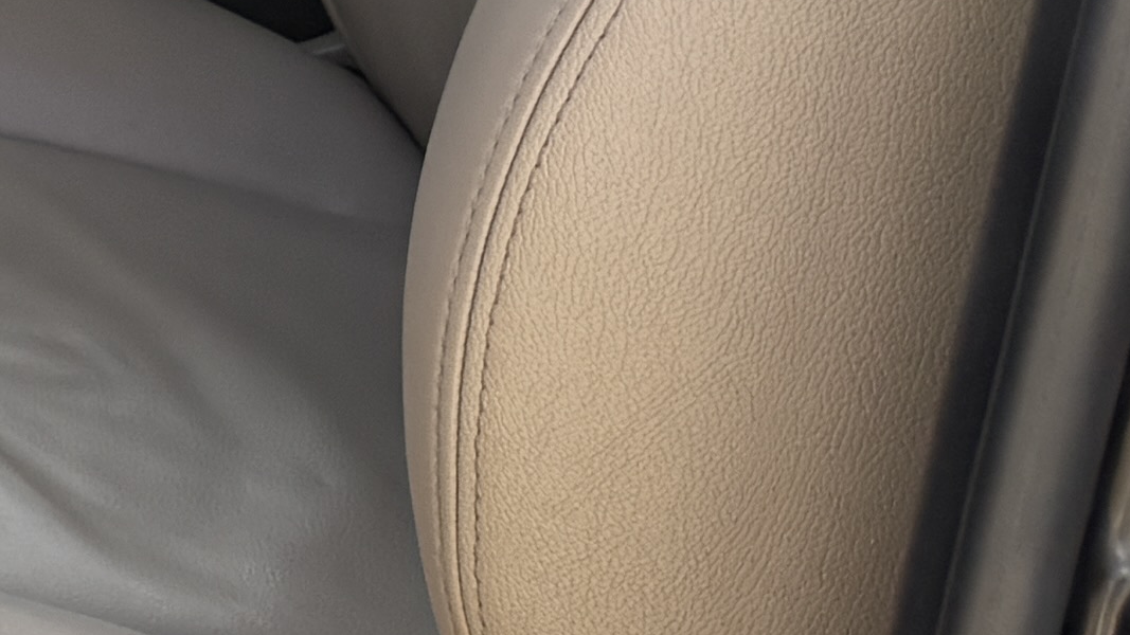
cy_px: -1033
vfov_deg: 7.9
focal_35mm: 140
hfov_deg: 12.8
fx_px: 4195
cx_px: -1347
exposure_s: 1/735
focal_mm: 6.76
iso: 100
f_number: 1.78
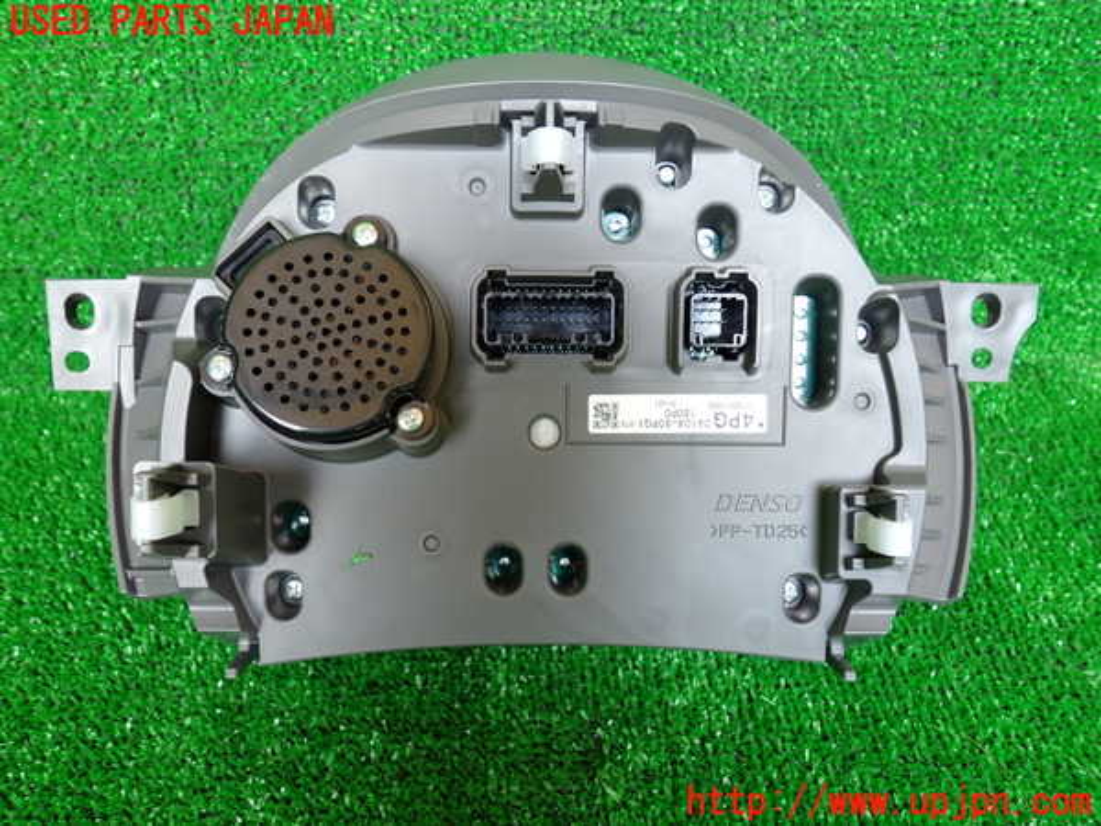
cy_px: 413
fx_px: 954
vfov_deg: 46.8
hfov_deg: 60.0
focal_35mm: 30
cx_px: 550
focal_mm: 5.4
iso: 200
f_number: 2.3
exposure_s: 1/100
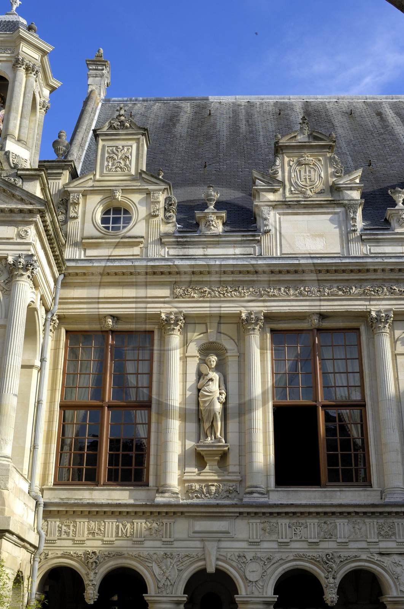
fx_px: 709
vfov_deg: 46.5
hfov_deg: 31.8
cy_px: 304
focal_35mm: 42
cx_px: 202
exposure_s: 1/160
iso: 100
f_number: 8
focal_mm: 28
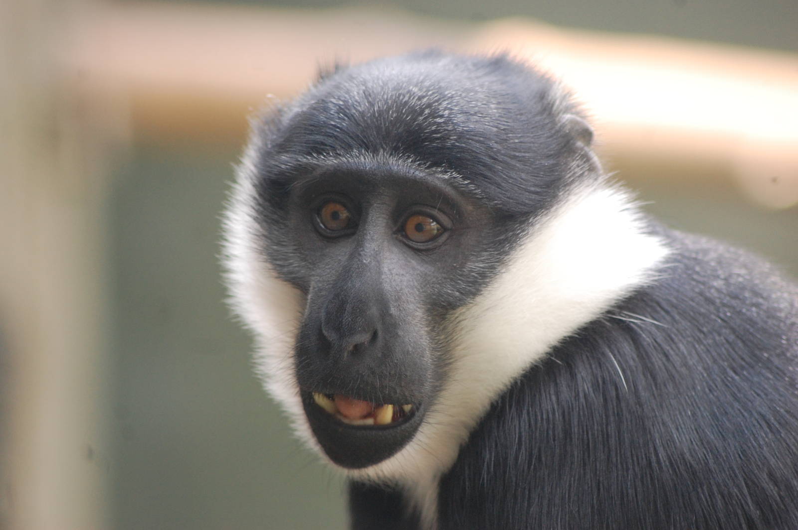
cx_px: 399
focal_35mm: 270
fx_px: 5980
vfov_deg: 5.1
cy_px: 265
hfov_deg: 7.6
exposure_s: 1/160
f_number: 4.8
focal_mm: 180
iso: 800
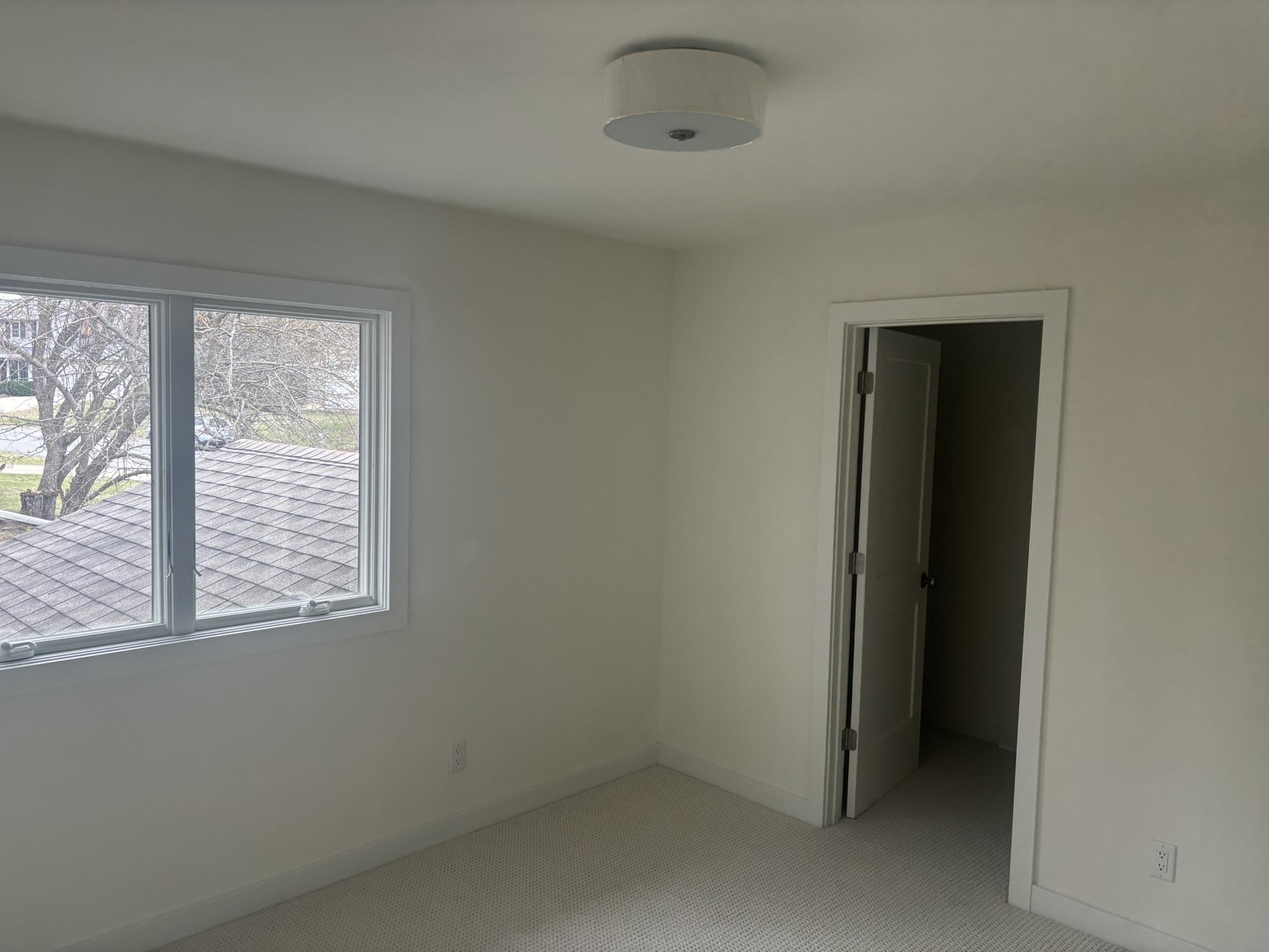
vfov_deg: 53.1
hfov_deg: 67.3
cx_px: 634
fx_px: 953
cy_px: 476
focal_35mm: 26
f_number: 1.6
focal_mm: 5.96
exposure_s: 1/121
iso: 100
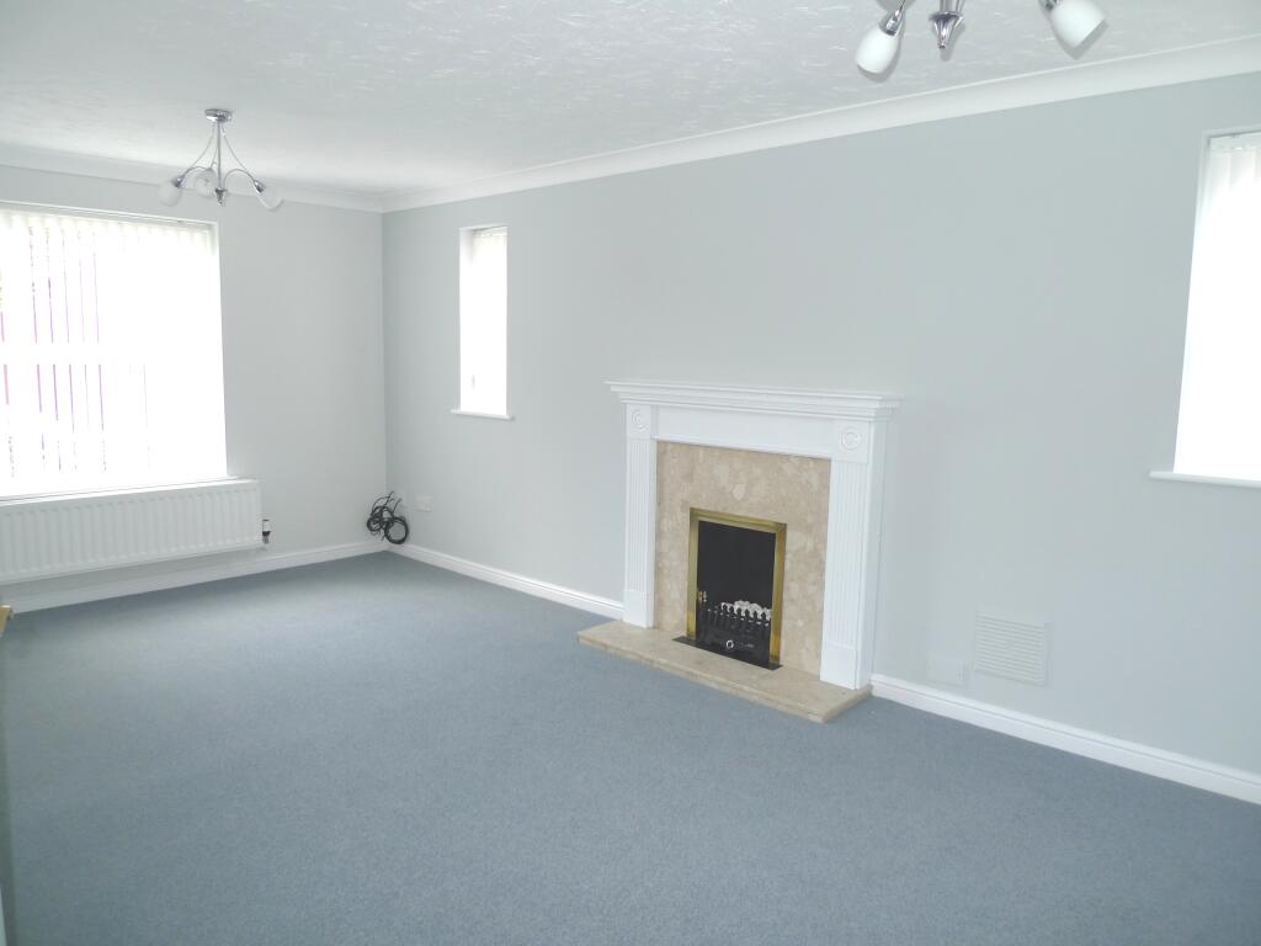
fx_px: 874
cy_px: 473
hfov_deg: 71.6
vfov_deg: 56.8
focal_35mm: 24
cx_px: 630
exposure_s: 1/100
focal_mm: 5.1
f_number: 2
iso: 100
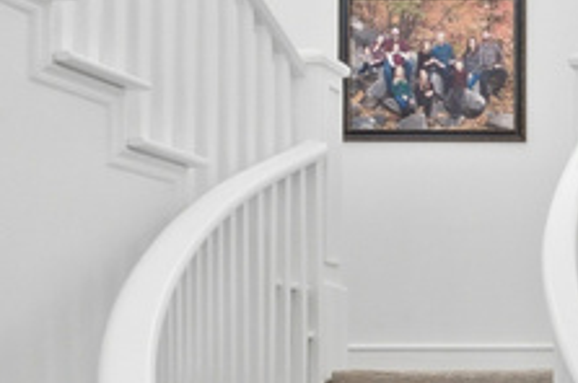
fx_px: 1165
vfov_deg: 18.0
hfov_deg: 20.9
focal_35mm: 73
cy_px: 421
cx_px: 990
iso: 400
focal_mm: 15.8
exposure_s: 1/800
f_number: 8
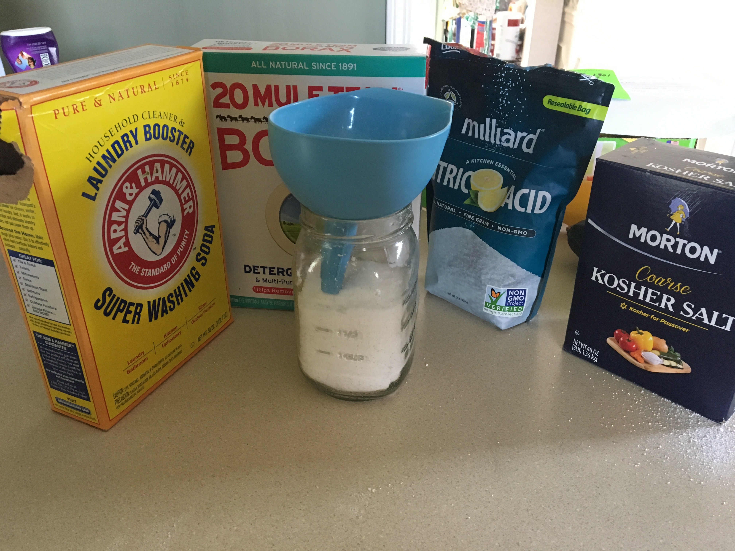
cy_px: 276
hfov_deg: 61.7
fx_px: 616
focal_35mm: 29
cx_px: 368
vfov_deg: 48.2
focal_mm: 4.15
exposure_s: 1/30
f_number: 2.2
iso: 160
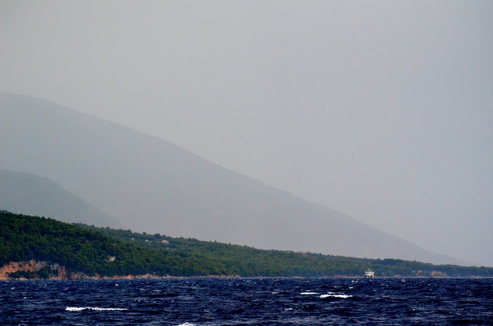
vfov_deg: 6.5
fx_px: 2869
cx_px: 246
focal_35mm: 210
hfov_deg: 9.8
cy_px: 163
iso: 5000
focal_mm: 140
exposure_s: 1/8000
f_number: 4.8
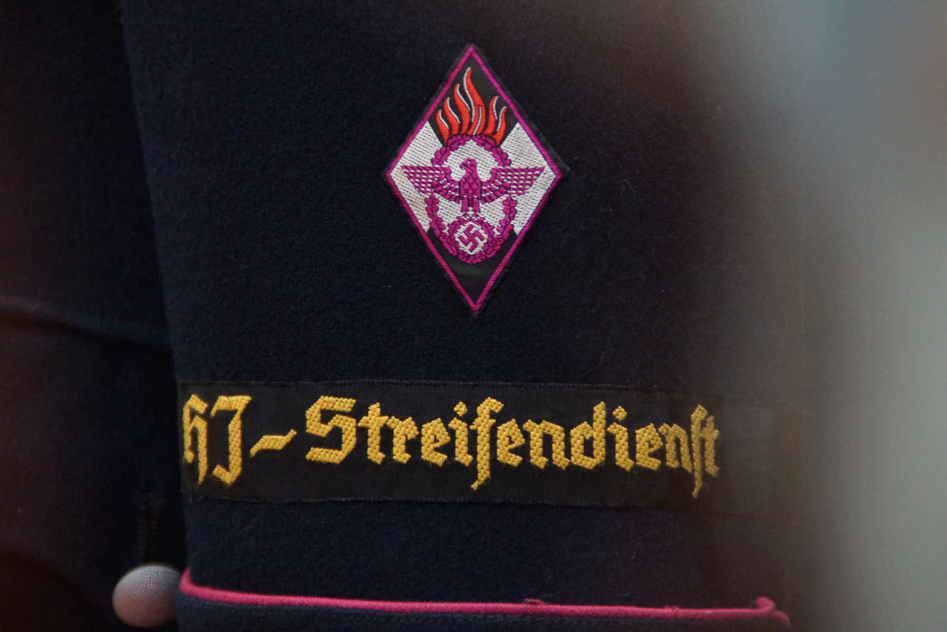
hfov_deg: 6.9
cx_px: 474
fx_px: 7891
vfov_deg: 4.6
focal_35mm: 300
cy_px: 316
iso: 1600
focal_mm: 200
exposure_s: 1/20
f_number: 6.3
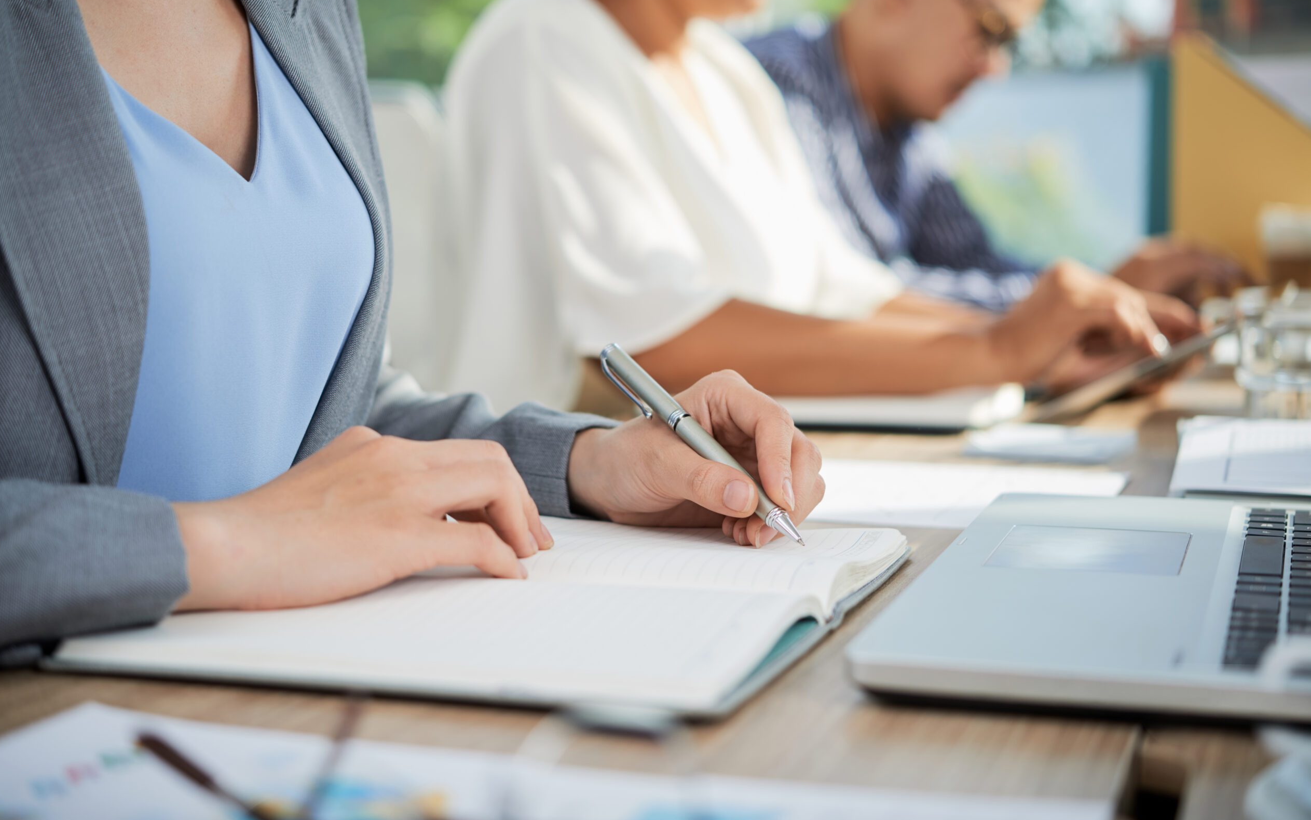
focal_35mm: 62
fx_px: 2215
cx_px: 652
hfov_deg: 33.0
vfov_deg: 21.0
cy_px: 386
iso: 50
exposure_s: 1/250
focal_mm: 60
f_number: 3.3
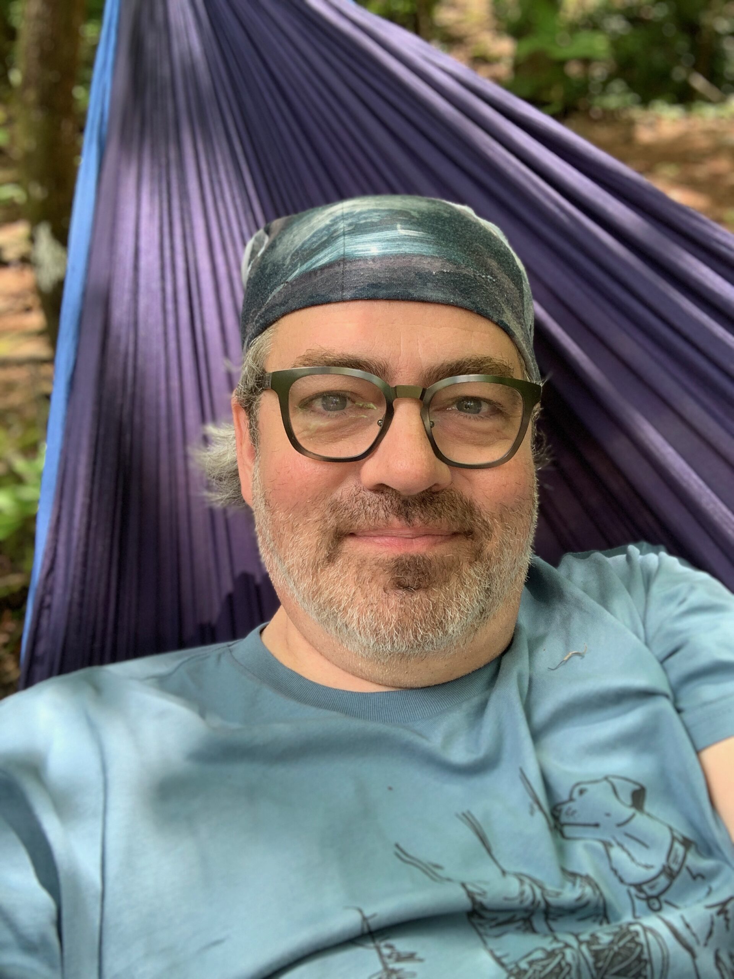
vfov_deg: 56.8
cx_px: 367
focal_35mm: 32
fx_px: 905
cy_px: 490
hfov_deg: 44.2
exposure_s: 1/121
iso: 64
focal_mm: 2.87
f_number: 2.2
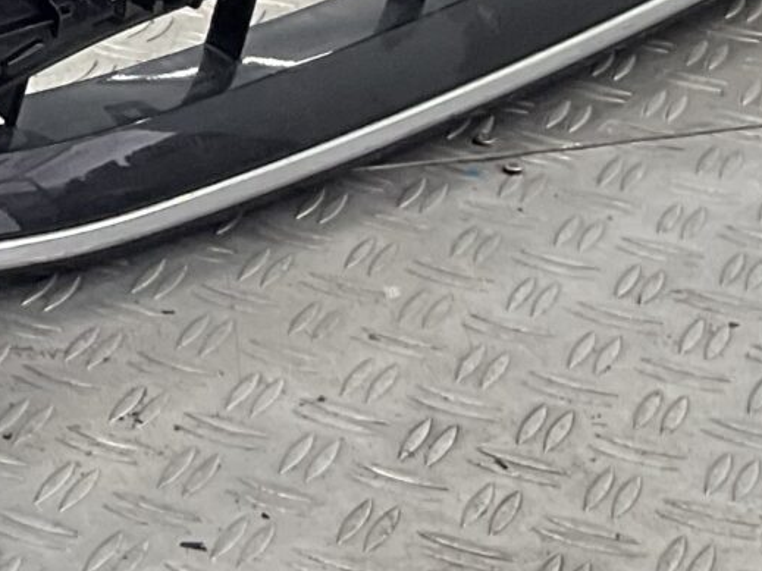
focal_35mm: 143
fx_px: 3147
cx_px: -509
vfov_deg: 9.6
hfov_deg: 12.8
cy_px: -627
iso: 25
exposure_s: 1/100
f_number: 1.8
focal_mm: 3
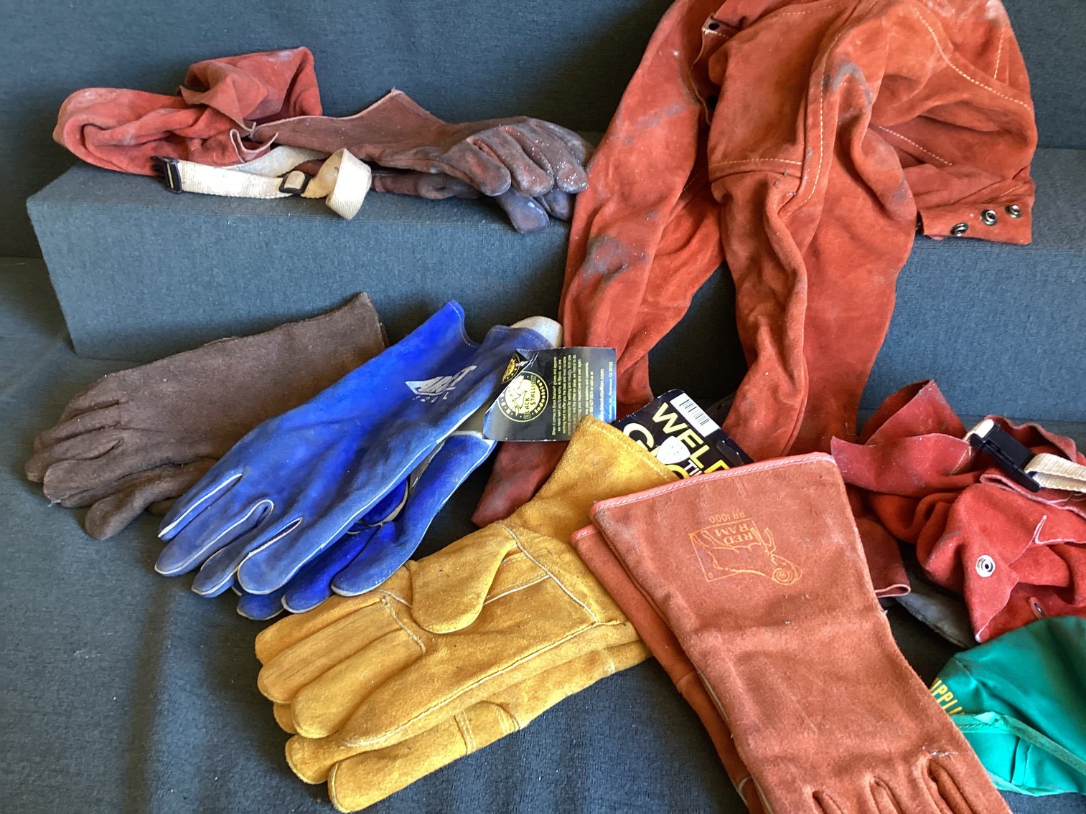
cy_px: 407
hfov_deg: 58.3
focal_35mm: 31
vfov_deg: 45.4
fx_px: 973
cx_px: 543
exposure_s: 1/50
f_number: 2.4
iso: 125
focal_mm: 3.3
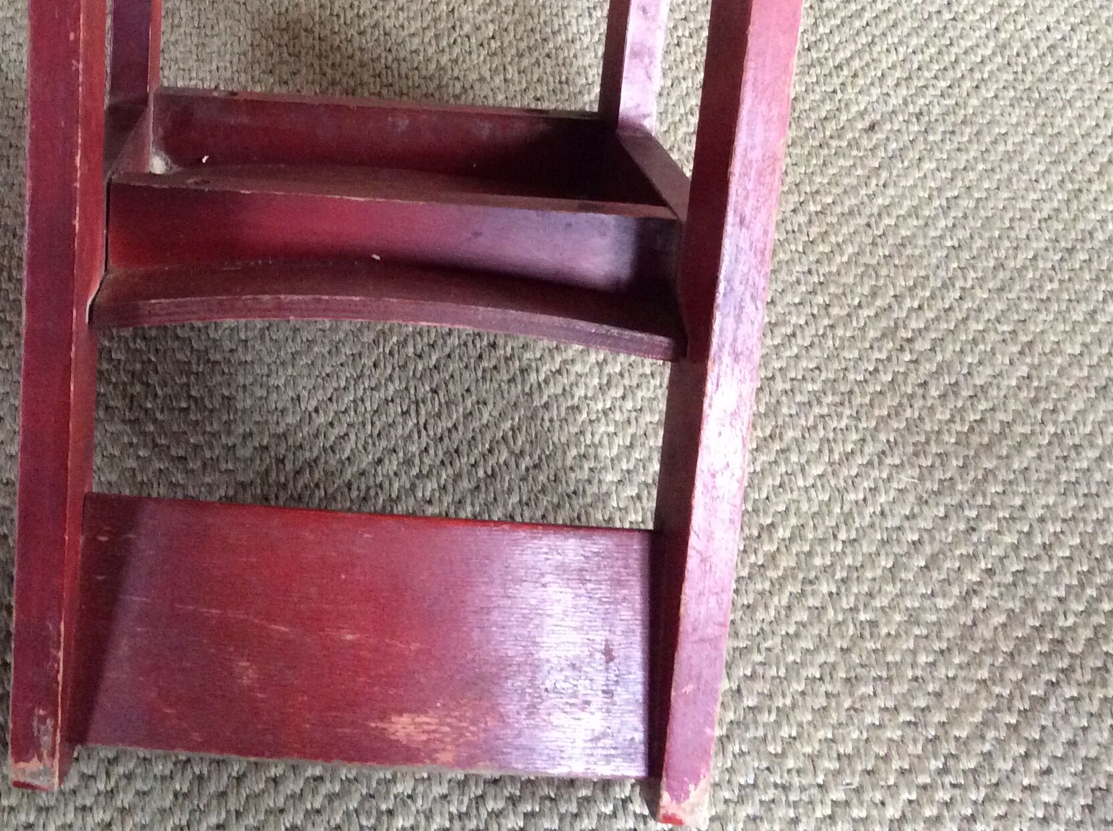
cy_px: 195
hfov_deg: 37.7
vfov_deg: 28.5
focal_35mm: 50
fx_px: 1605
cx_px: 354
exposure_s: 1/20
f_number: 2.4
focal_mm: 3.3
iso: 250
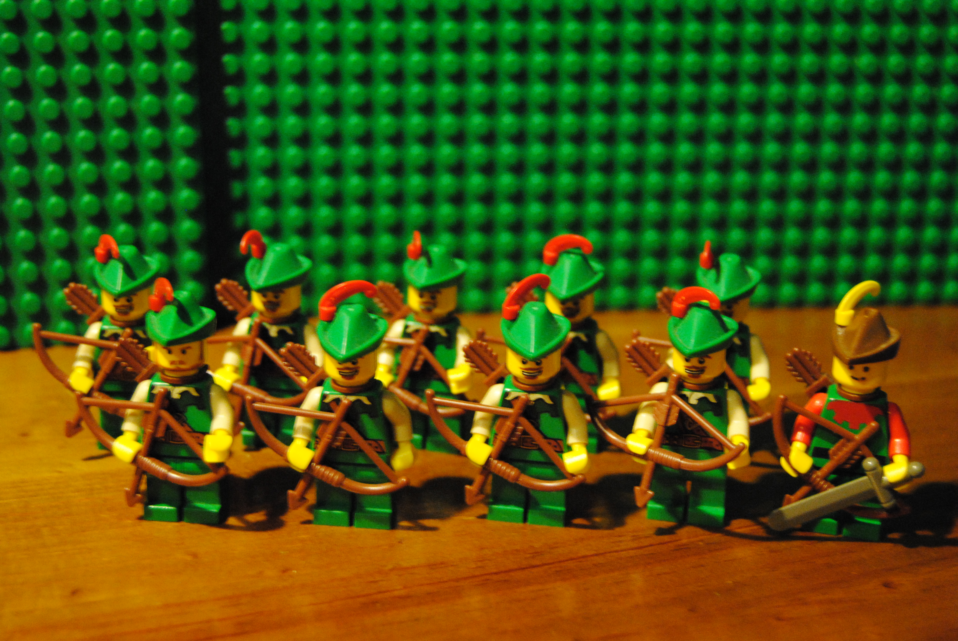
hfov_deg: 35.0
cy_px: 320
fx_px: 1519
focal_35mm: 57
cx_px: 479
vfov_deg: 23.8
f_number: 4.8
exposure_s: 1/10
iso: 1600
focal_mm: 38
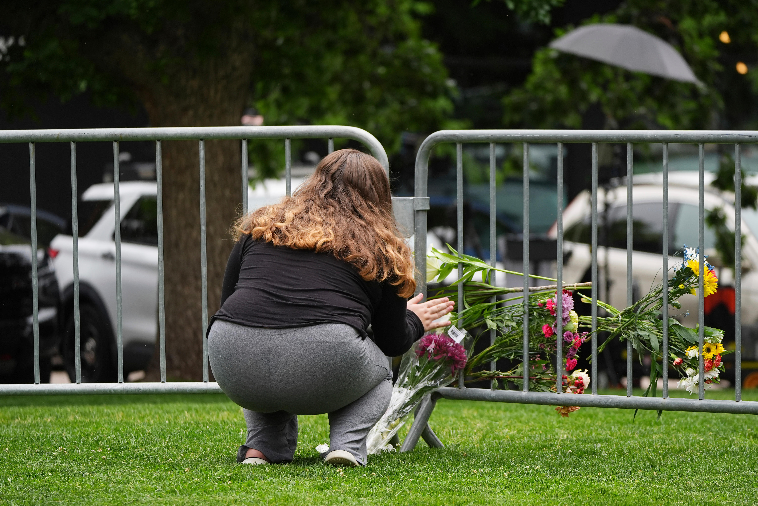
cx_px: 406
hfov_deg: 9.0
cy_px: 270
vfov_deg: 6.0
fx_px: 4821
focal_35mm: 229
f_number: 5
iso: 500
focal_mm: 208
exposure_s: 1/1000
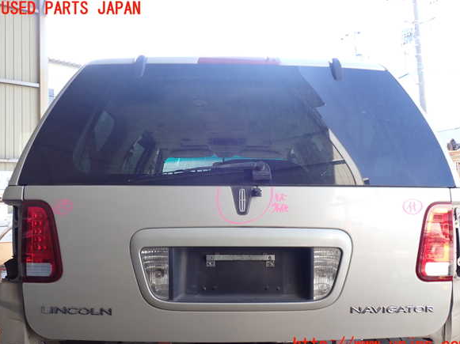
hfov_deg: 58.4
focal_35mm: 31
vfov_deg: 45.4
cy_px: 177
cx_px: 234
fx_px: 412
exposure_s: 1/100
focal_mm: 5.4
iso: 100
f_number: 3.2
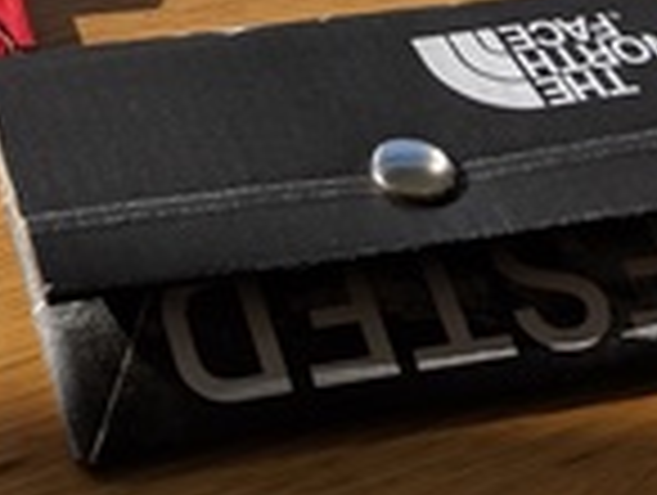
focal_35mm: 83
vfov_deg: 16.4
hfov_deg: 22.6
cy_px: -227
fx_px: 1578
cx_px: 0
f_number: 1.8
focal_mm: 4.44
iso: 55
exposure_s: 1/1805
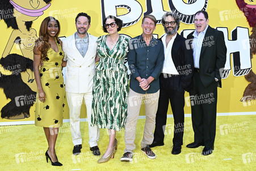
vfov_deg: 42.3
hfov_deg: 60.3
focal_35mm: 31
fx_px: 220
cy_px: 86
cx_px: 128
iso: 800
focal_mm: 31
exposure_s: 1/200
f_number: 6.3
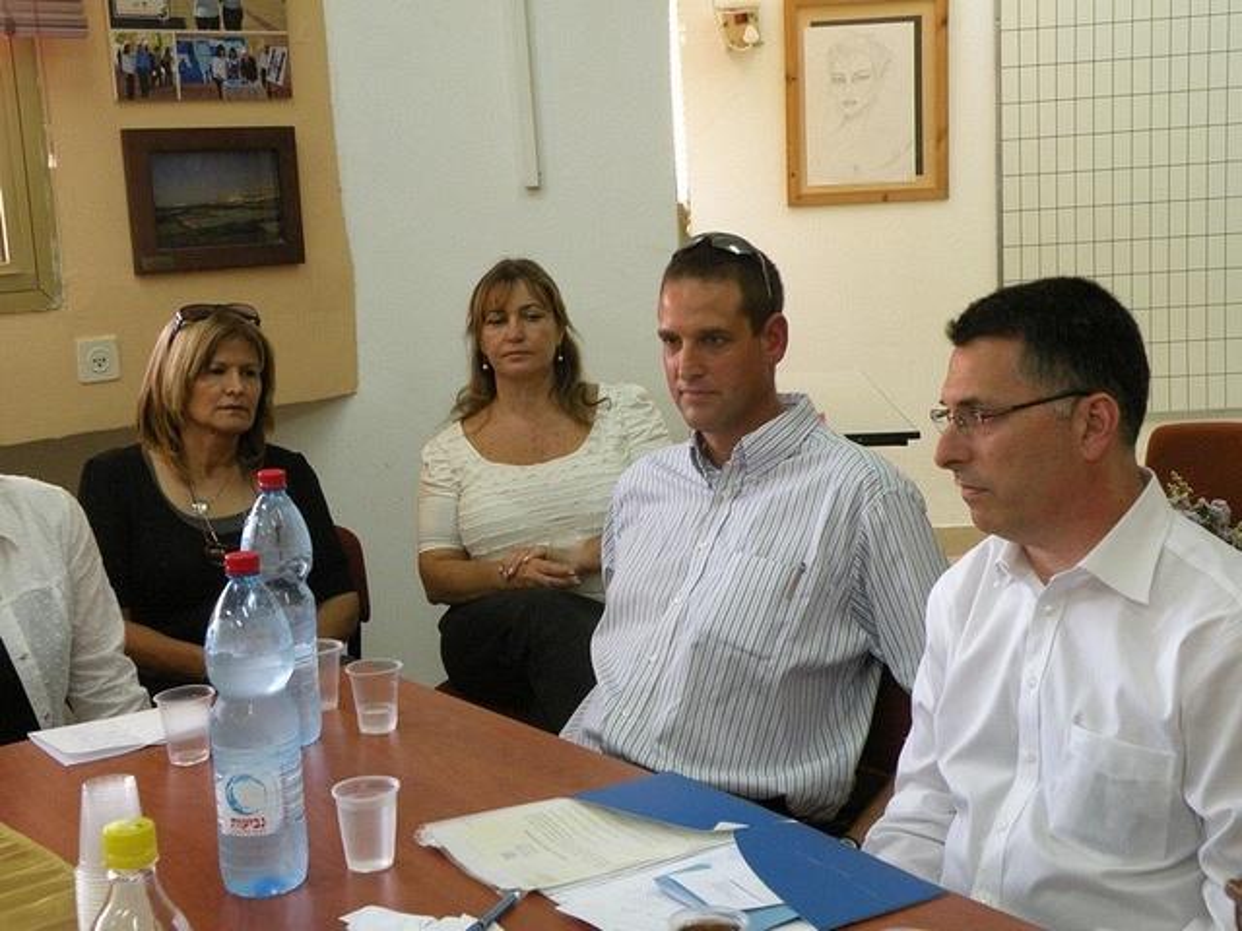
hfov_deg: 34.3
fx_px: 2009
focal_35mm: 56
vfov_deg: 26.1
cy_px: 466
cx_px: 621
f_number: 3.5
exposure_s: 1/60
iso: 334
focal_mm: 9.8
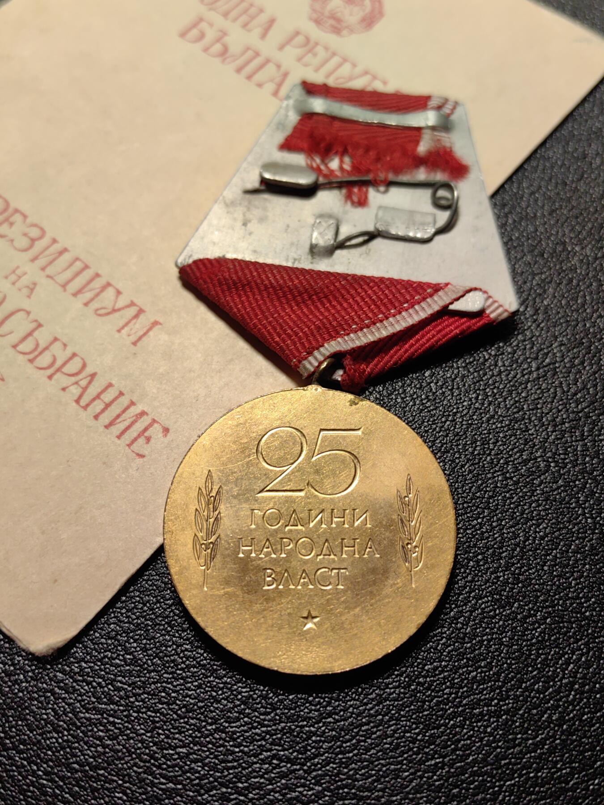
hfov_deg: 42.9
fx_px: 768
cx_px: 302
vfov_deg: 55.4
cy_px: 402
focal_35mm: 33
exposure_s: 1/100
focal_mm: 5.75
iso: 64
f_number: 2
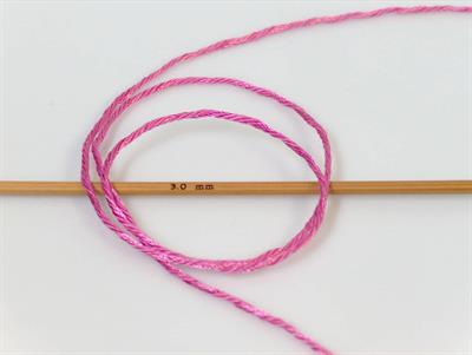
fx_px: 1584
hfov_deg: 17.0
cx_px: 236
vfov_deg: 12.8
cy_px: 178
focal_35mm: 116
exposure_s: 1/35.8
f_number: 3
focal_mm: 23.76
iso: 200
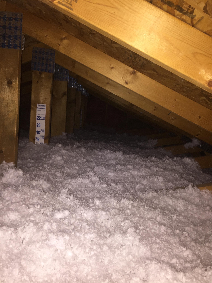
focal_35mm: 29
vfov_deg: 61.7
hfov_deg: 48.2
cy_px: 142
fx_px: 237
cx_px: 106
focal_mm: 4.15
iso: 50
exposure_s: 1/16
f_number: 2.2
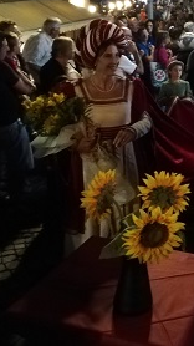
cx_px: 200
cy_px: 115
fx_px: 467
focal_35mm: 51
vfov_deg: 40.1
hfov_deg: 22.4
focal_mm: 3.81
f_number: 2.2
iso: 1600
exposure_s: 1/16.7
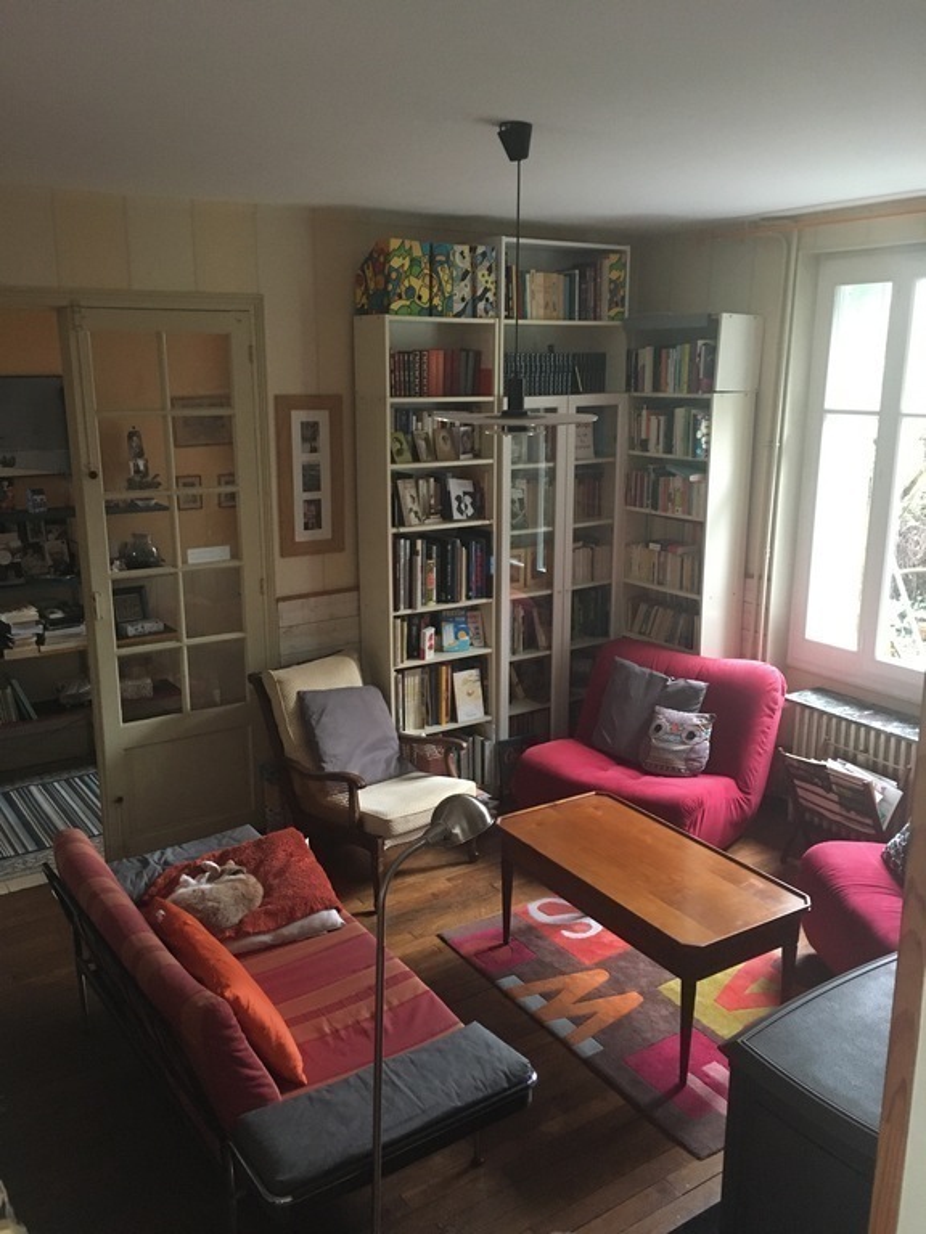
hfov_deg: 48.2
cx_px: 463
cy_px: 617
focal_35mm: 29
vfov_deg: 61.7
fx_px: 1034
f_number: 2.2
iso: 200
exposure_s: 1/17
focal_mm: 4.15
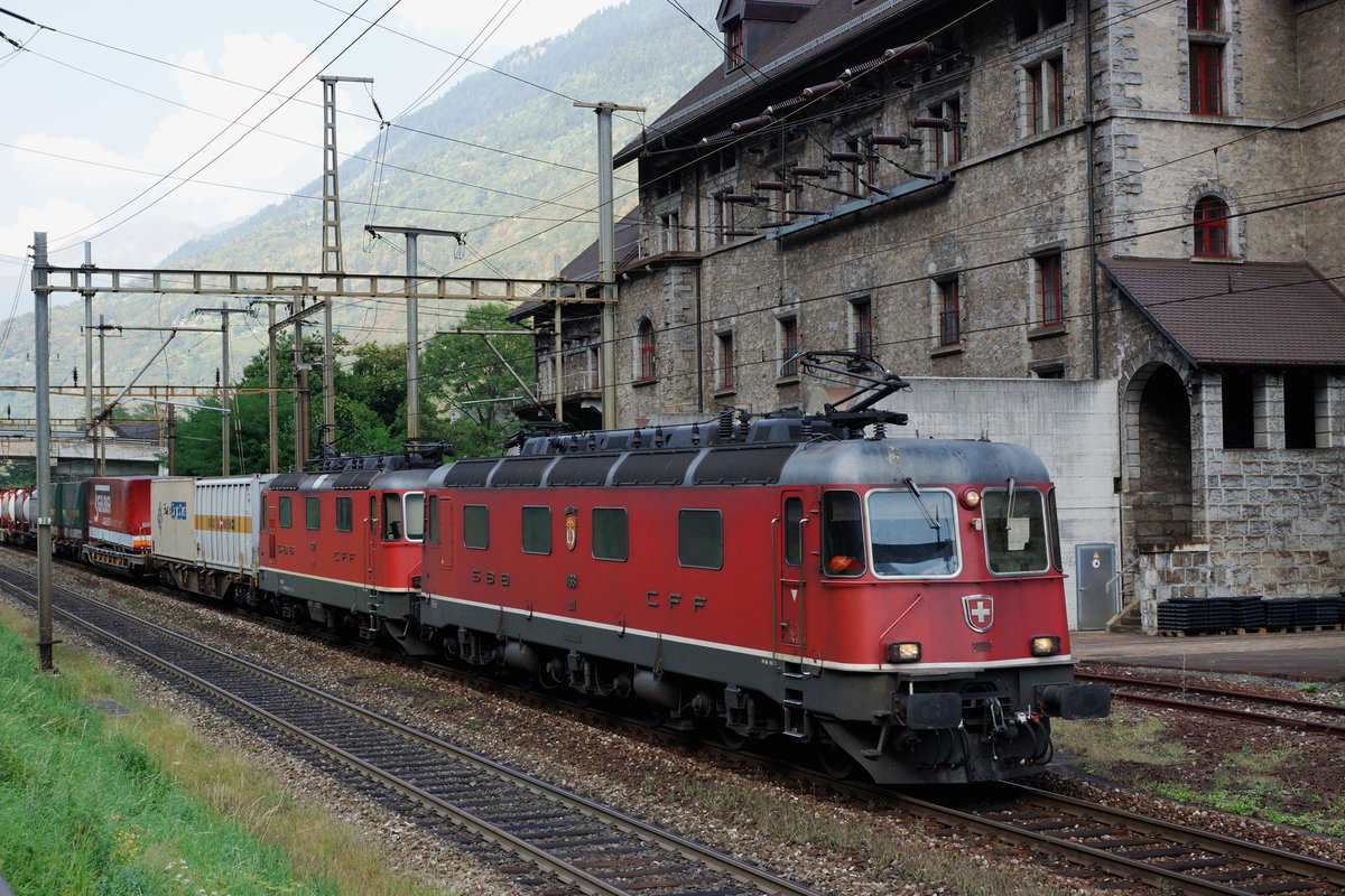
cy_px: 448
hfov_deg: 37.9
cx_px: 672
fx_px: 1961
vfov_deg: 25.8
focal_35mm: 52
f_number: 4.5
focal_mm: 35
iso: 400
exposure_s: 1/640
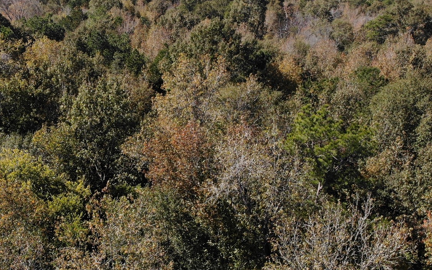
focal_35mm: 46
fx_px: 542
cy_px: 166
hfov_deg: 42.6
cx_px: 129
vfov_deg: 27.9
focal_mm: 4.5
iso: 100
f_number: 2.8
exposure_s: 1/660
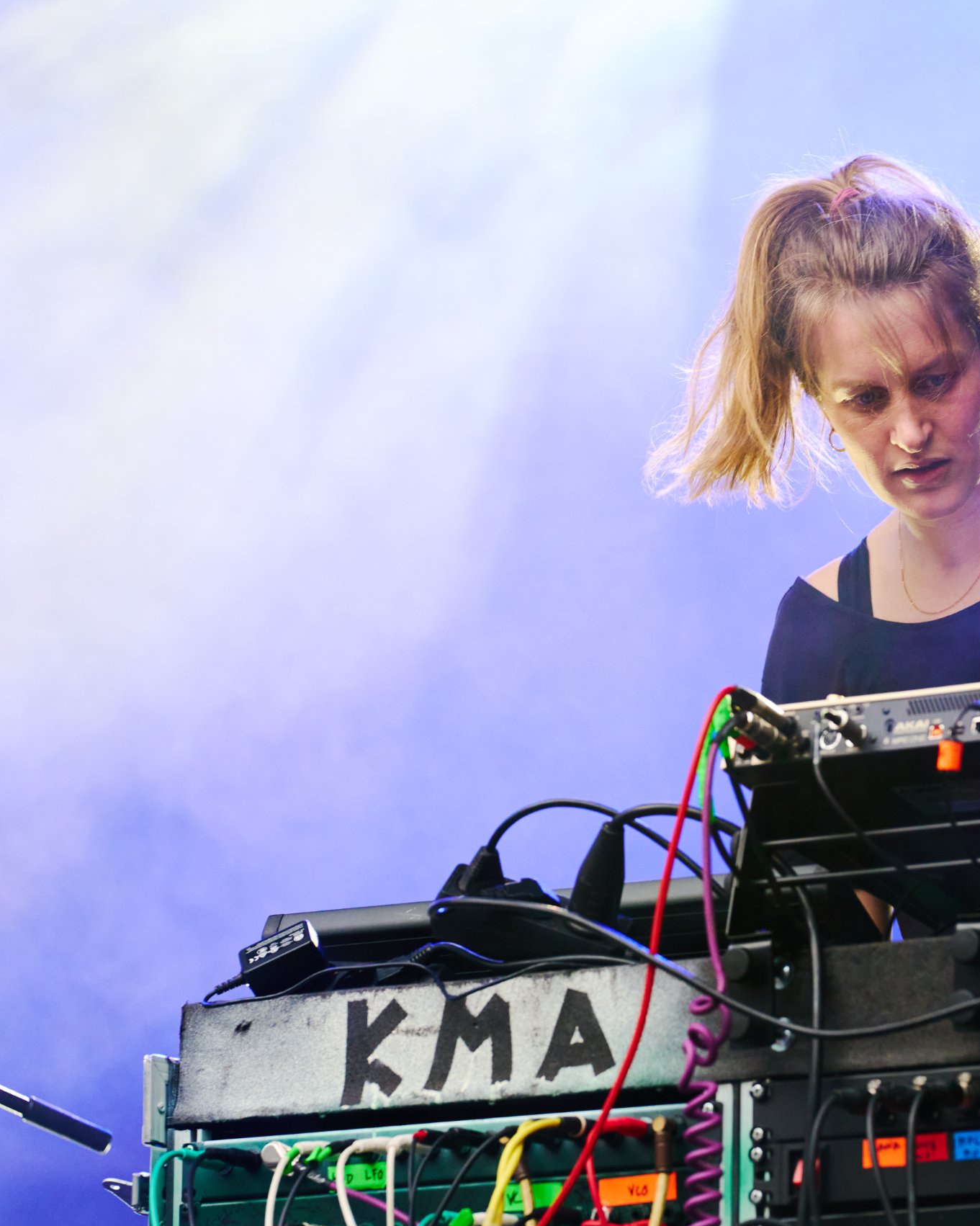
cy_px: 613
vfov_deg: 8.1
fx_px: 8704
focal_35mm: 240
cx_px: 644
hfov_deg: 6.4
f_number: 4
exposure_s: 1/320
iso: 800
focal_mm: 170
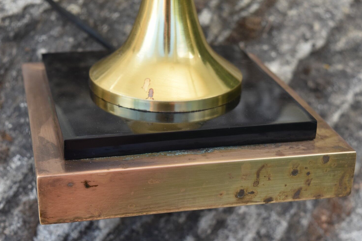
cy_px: 135
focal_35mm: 73
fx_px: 734
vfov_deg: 18.7
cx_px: 182
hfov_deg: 27.7
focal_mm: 40
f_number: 6.3
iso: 400
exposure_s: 1/160
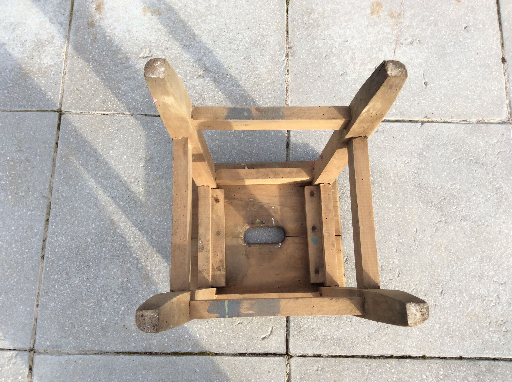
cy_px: 191
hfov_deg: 56.9
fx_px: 473
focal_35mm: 32
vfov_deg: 44.1
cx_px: 256
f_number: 2.4
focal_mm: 3.3
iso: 32
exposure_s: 1/436
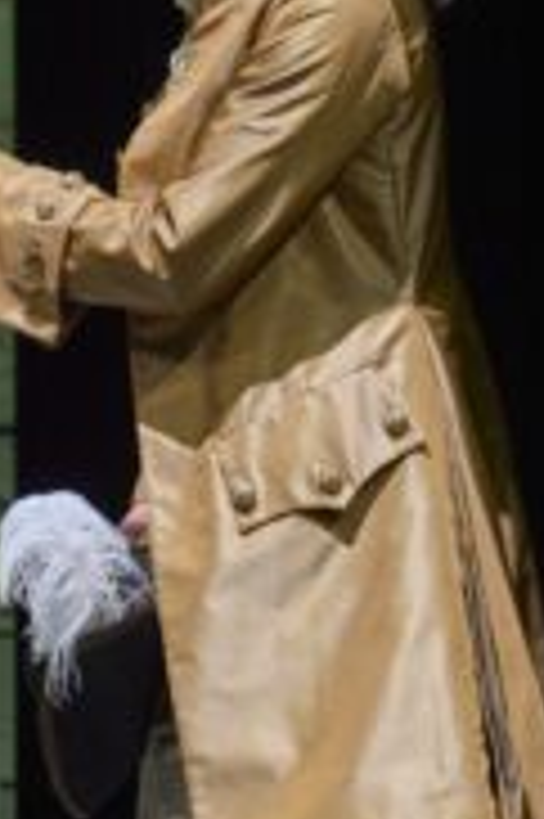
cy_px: 554
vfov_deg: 4.0
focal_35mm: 516
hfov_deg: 2.7
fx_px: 11723
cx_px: 81
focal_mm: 164.4
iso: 800
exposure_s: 1/100
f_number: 5.6
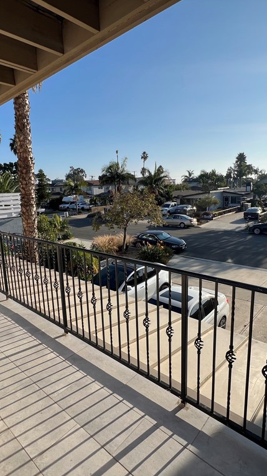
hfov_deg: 58.3
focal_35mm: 19
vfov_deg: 89.6
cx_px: 125
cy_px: 238
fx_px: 239
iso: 32
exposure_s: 1/1325
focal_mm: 1.57
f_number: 1.8
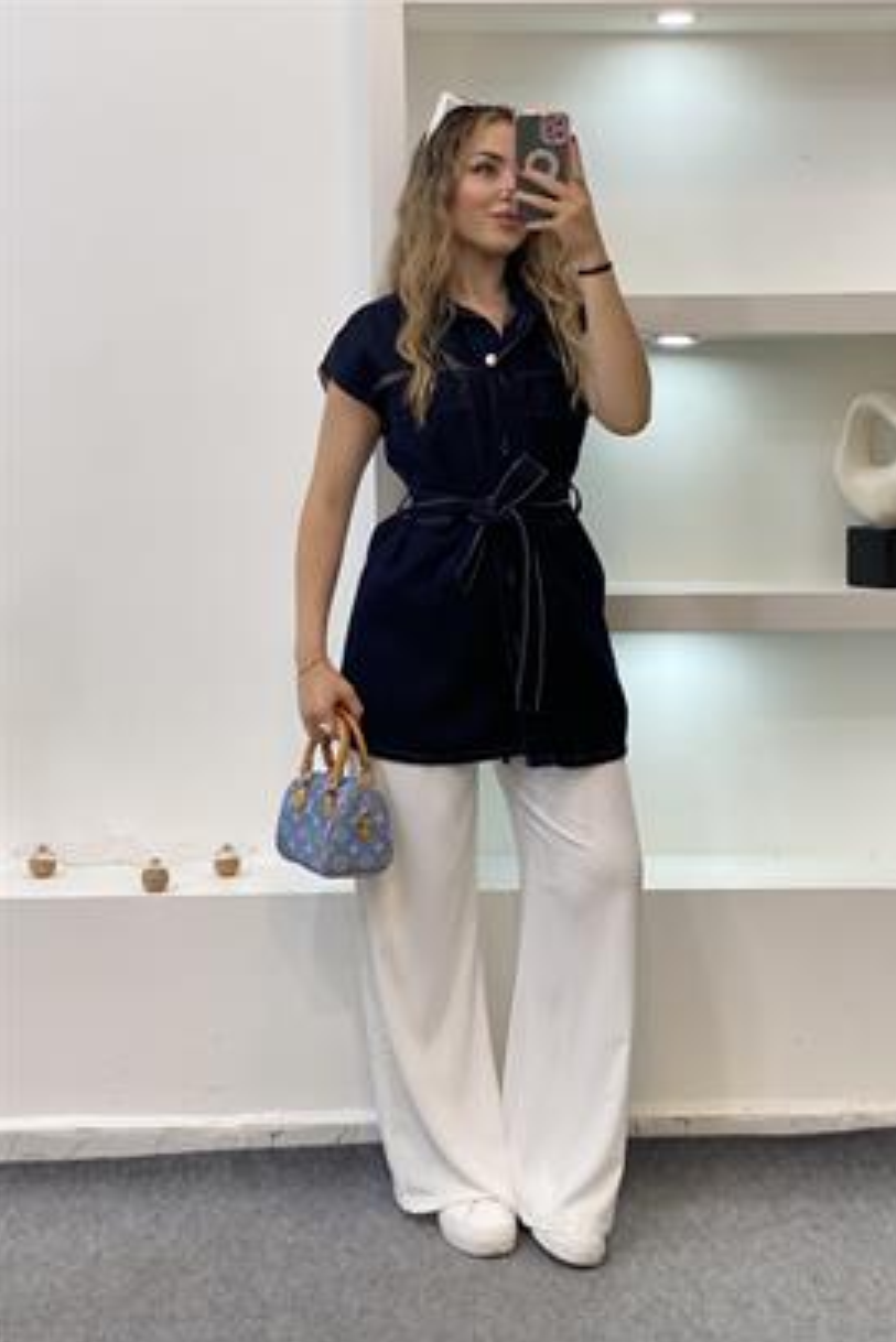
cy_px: 679
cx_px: 509
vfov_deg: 36.2
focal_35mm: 55
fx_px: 2051
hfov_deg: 24.6
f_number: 2
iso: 80
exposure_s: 1/100
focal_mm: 6
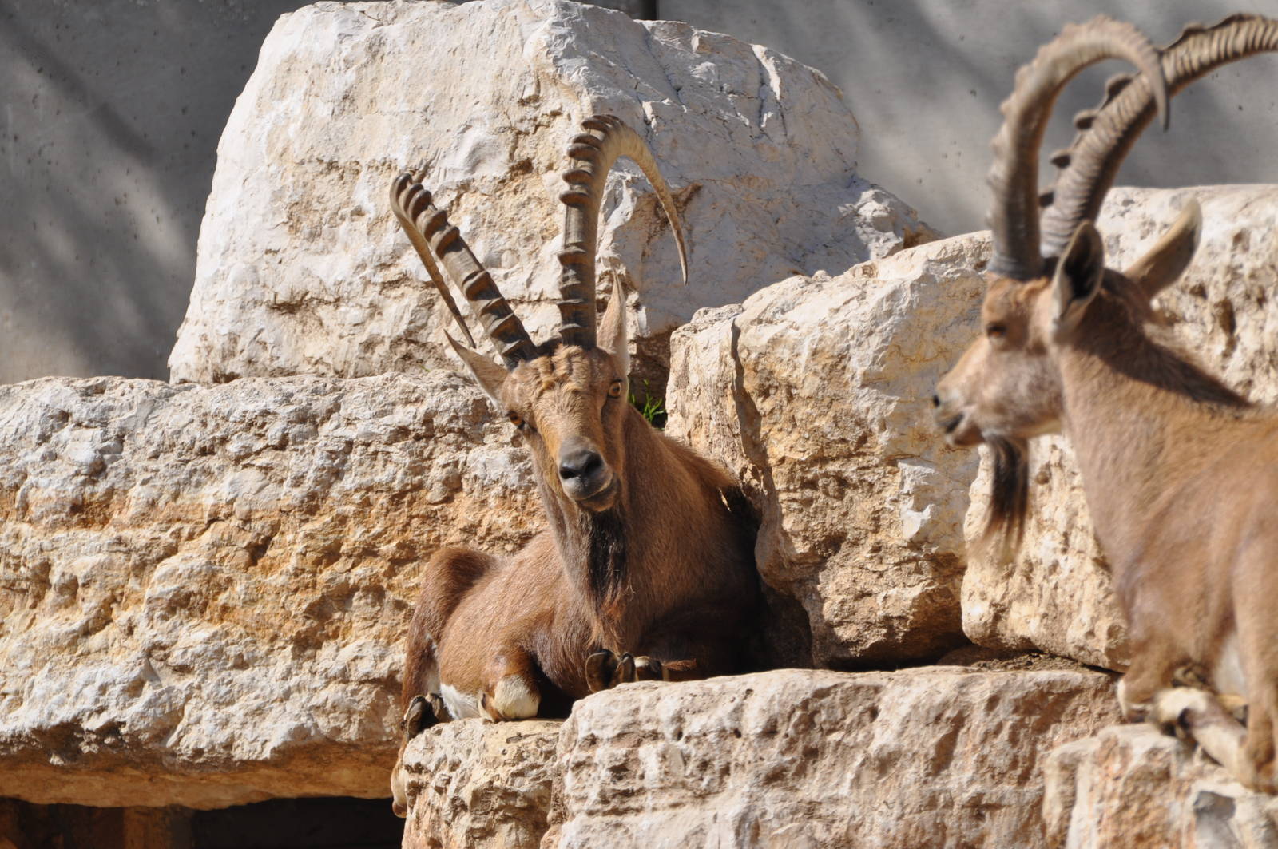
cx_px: 639
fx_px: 11170
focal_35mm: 315
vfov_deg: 4.4
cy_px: 424
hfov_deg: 6.5
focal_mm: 210
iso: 200
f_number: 5.3
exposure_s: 1/1000
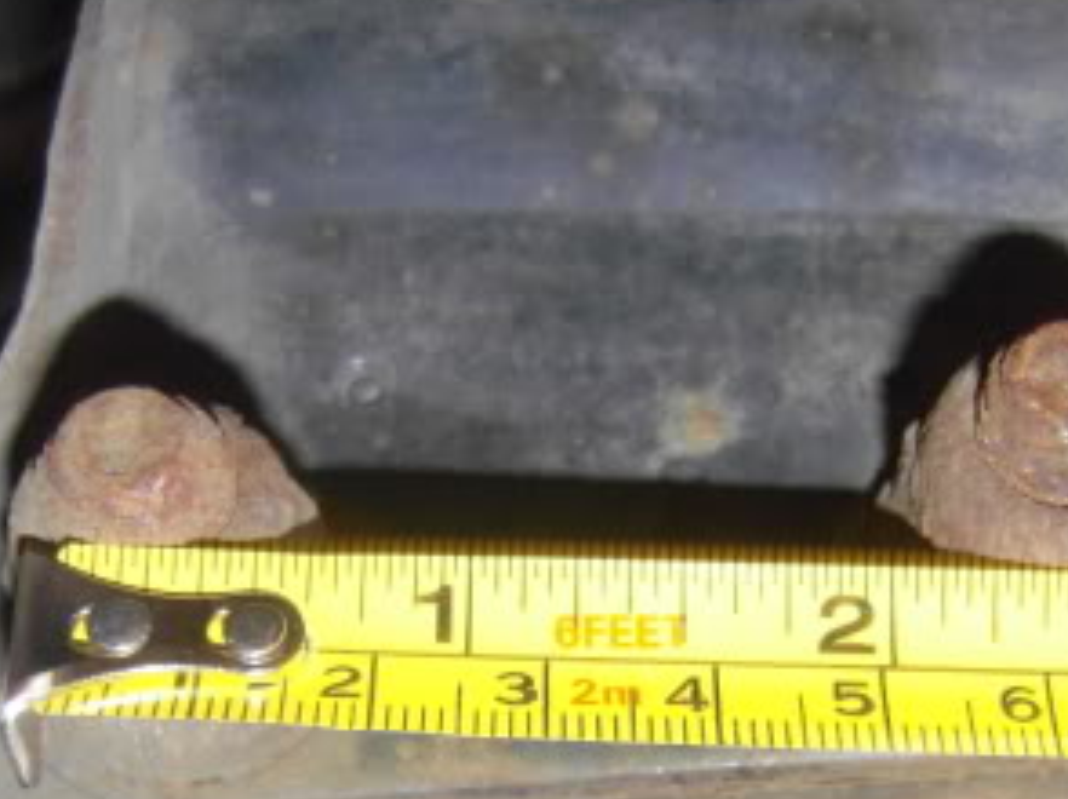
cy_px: 643
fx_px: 1880
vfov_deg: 23.6
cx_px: 628
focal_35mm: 61
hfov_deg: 31.6
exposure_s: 1/40
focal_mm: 6
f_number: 2.8
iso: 200
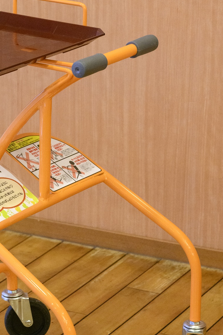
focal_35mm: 182
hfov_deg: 7.5
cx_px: 42
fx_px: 1691
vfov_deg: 11.3
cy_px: 203
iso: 3200
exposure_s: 1/100
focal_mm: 105
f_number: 8
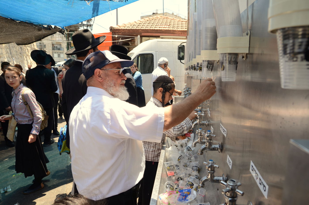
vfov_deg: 50.2
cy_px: 102
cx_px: 154
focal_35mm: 26
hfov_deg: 70.6
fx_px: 218
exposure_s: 1/500
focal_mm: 17
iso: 320
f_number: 6.3
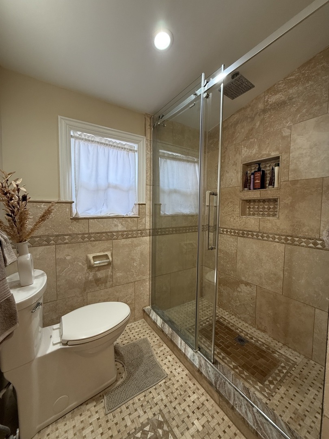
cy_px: 220
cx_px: 164
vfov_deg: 102.1
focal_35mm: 14
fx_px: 177
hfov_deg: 85.7
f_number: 2.2
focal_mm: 2.22
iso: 200
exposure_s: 1/120
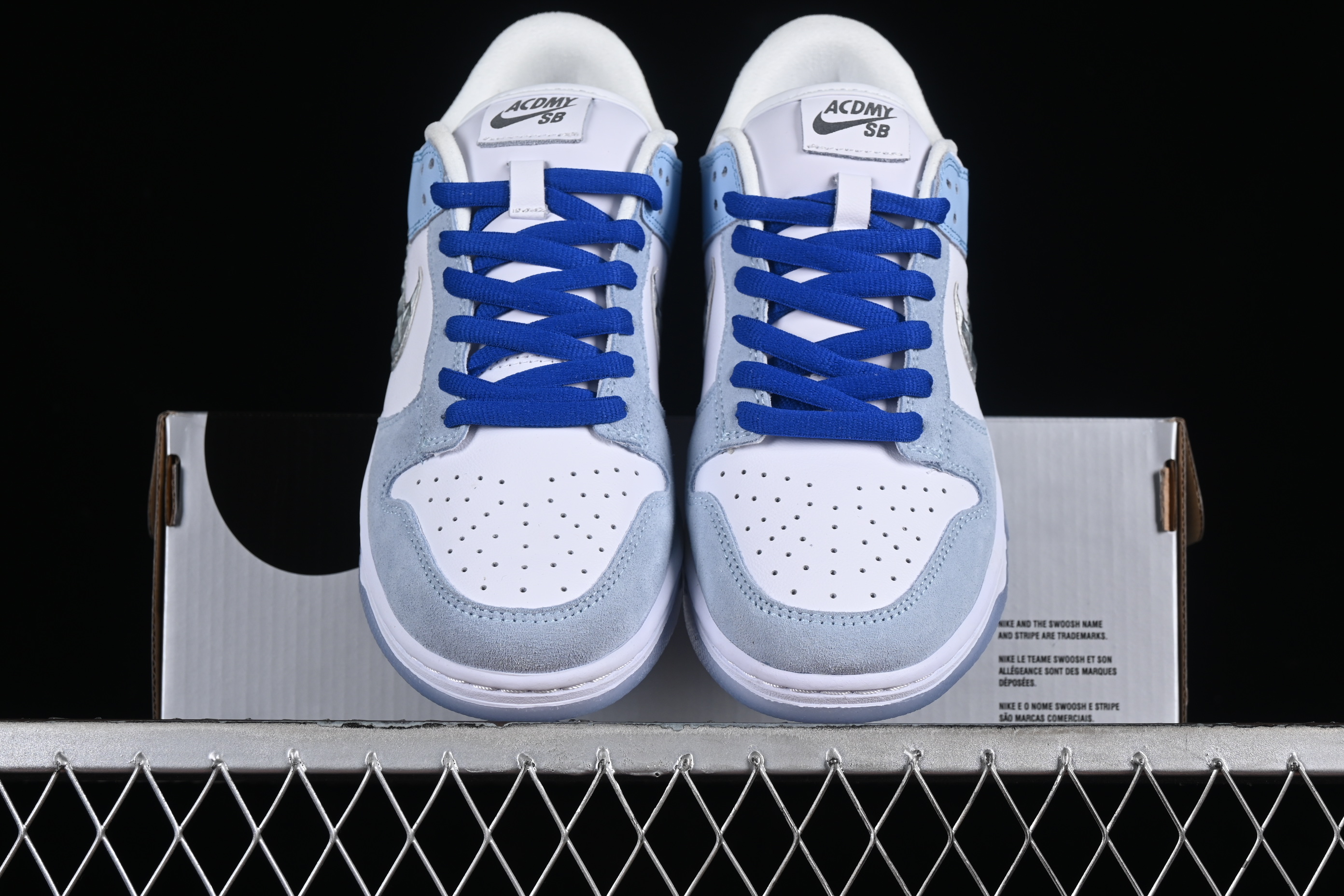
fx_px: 2800
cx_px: 672
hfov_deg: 27.0
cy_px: 448
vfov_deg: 18.2
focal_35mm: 75
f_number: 8
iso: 160
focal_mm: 50
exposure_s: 1/80
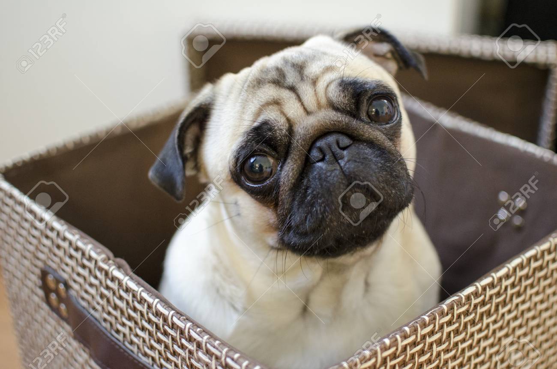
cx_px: 278
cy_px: 184
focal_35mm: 52
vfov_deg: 25.6
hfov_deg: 37.9
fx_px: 811
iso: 800
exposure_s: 1/60
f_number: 2.2
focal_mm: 35
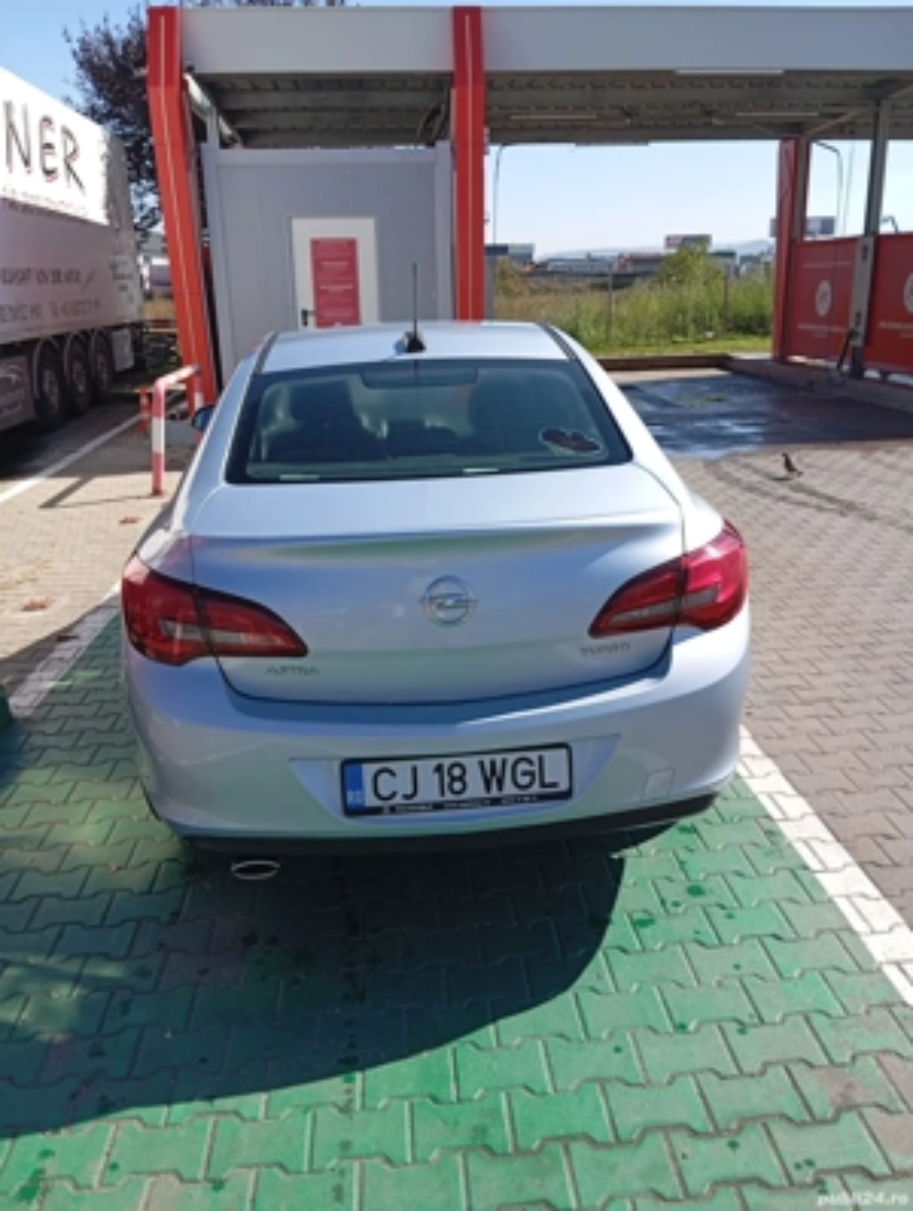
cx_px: 456
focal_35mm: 28
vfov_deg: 63.4
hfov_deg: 49.9
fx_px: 982
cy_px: 606
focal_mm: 4.22
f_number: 1.8
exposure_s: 1/543
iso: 110
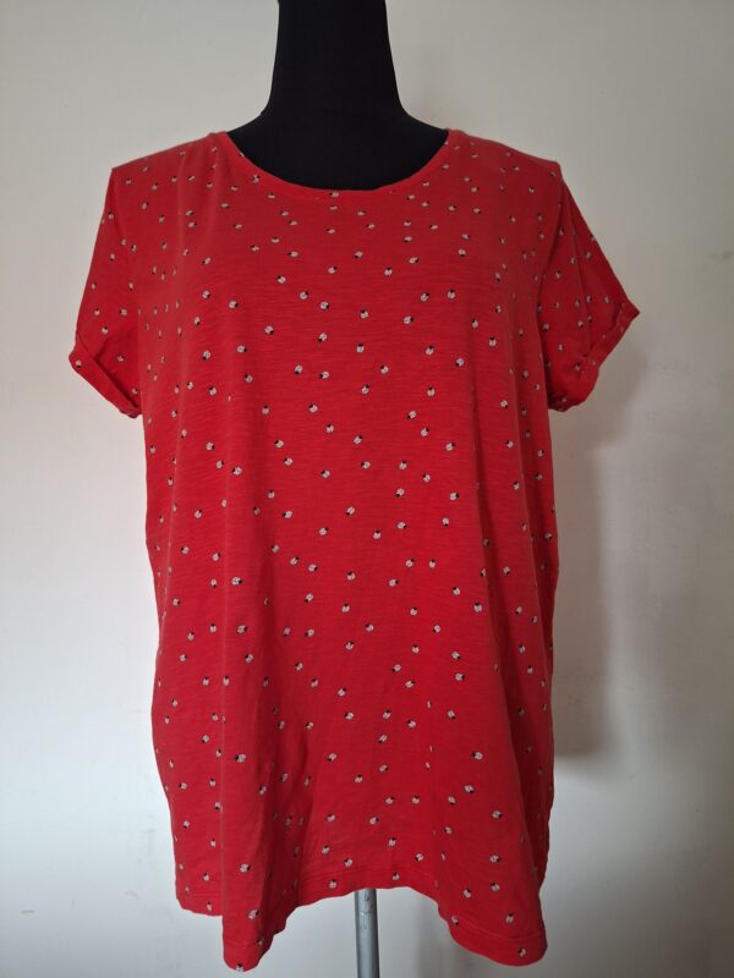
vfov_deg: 73.9
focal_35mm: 23
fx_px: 650
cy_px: 489
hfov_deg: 58.9
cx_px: 367
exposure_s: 1/50
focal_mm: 5.54
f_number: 1.8
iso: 320
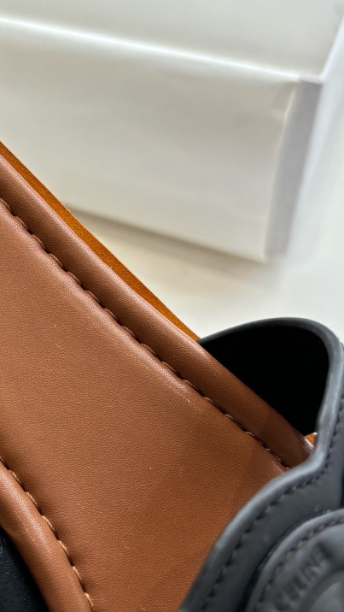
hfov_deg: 19.9
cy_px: 199
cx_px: -59
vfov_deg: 36.2
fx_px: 924
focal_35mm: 57
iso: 50
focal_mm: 5.96
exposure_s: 1/271
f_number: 1.6
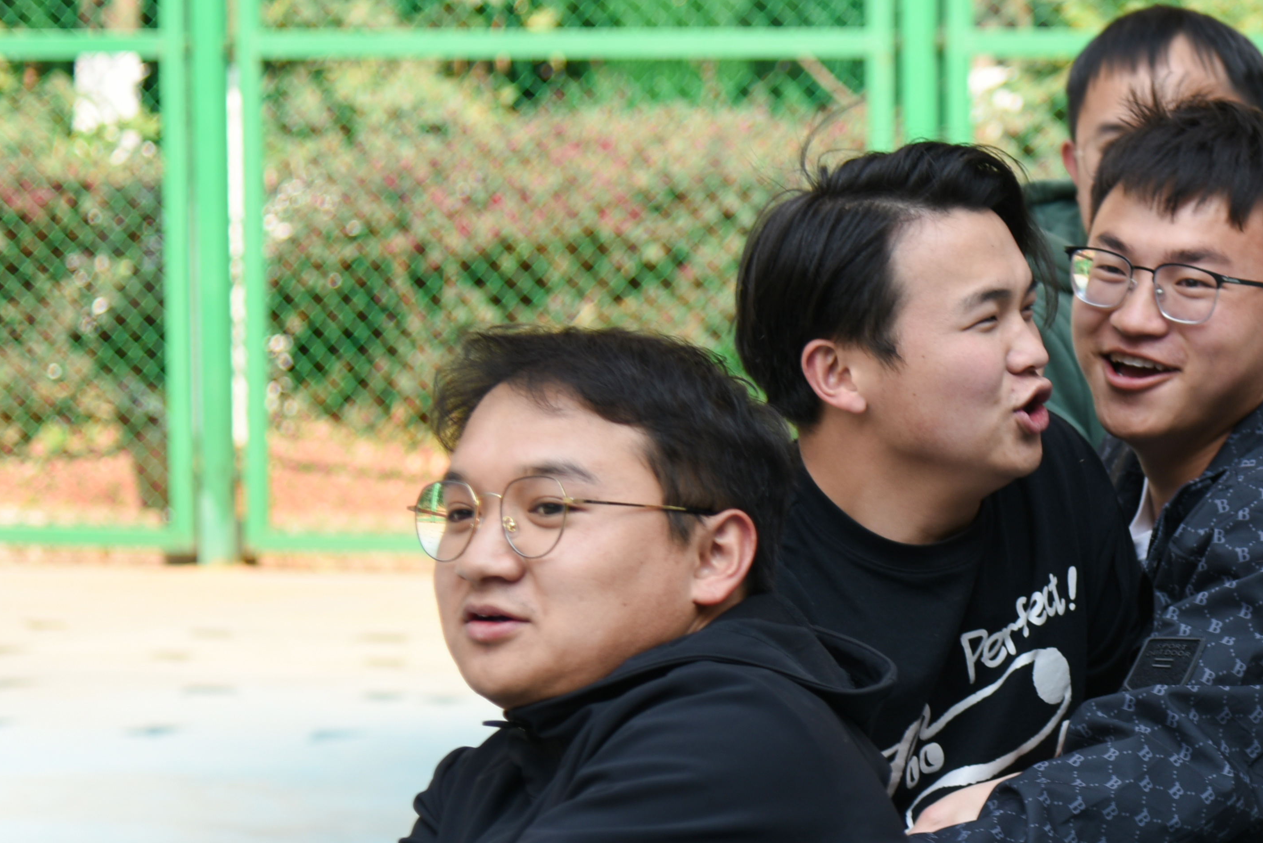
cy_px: 593
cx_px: 1557
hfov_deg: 12.4
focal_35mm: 161
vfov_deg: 8.5
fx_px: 5650
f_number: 4
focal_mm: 62
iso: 64
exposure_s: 1/200
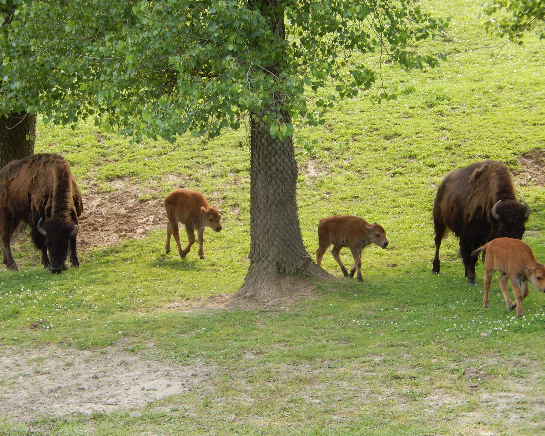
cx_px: 271
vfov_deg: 8.0
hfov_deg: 10.0
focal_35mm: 193
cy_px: 218
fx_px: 3113
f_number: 5.7
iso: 125
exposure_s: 1/100
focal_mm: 33.3
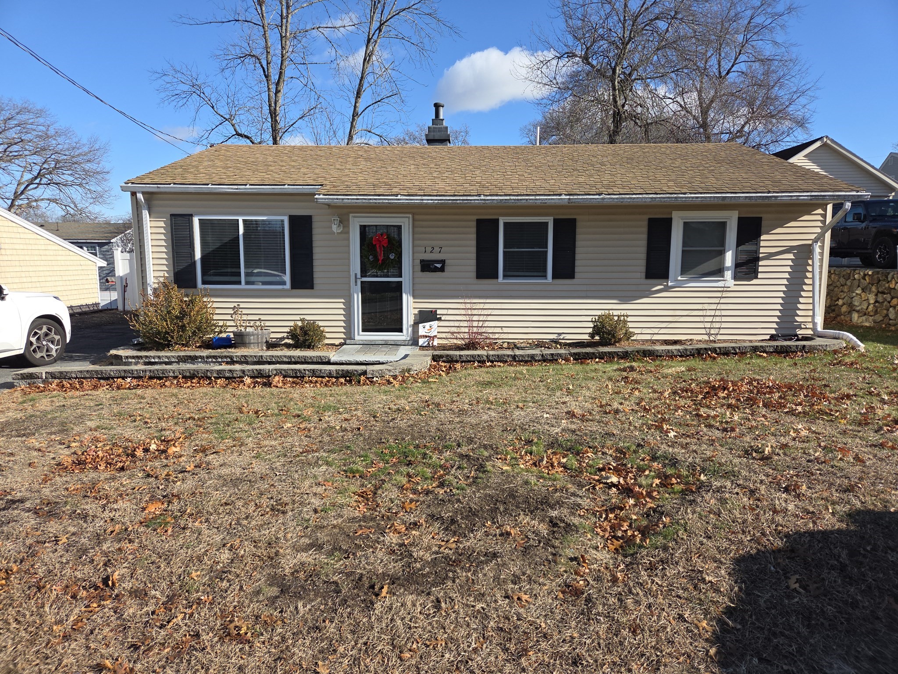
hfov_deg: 73.9
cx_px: 449
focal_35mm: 23
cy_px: 337
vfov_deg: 58.9
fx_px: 597
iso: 25
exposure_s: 1/1255
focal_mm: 5.4
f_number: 1.8
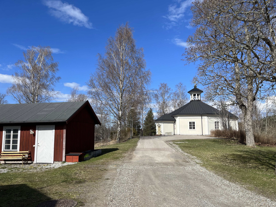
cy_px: 104
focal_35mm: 26
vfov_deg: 53.1
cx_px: 138
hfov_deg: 67.3
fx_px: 207
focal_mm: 5.1
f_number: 1.6
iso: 50
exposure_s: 1/5319
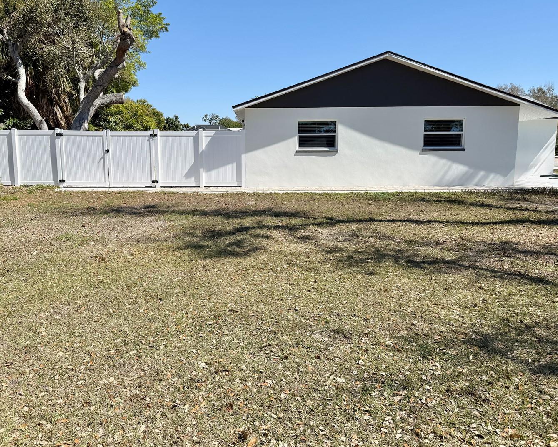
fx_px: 462
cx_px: 253
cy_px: 207
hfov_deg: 62.1
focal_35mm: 28
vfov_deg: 51.5
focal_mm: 6.76
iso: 80
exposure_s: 1/5319
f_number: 1.78
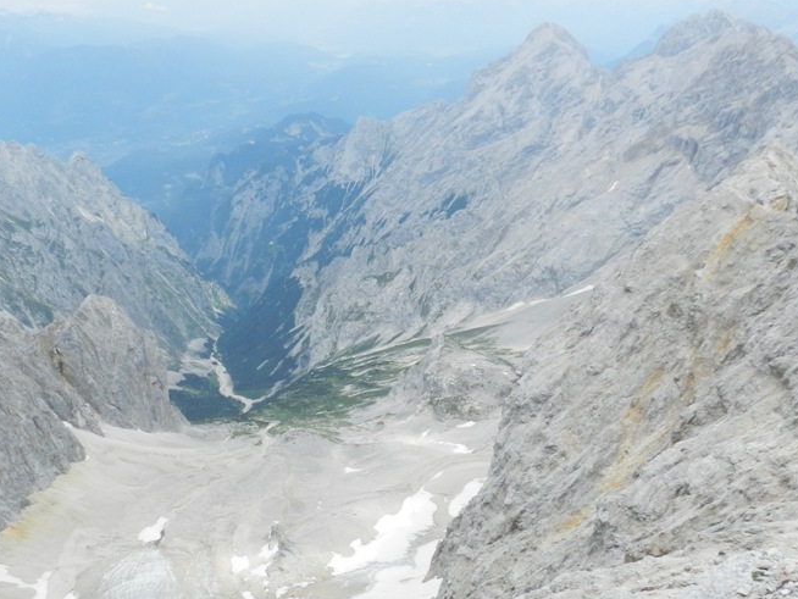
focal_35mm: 36
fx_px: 830
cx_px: 327
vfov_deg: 39.2
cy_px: 405
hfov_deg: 51.1
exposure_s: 1/800
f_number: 4
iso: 160
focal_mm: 4
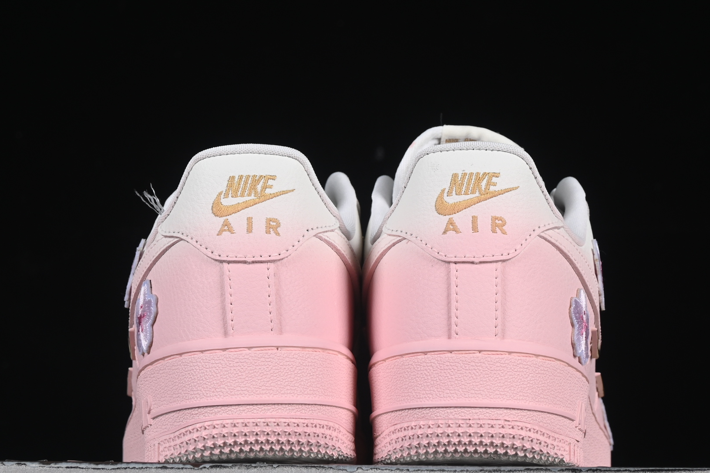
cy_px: 216
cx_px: 357
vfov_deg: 10.7
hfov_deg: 16.0
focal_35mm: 128
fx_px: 2525
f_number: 8
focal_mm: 50
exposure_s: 1/60
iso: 160
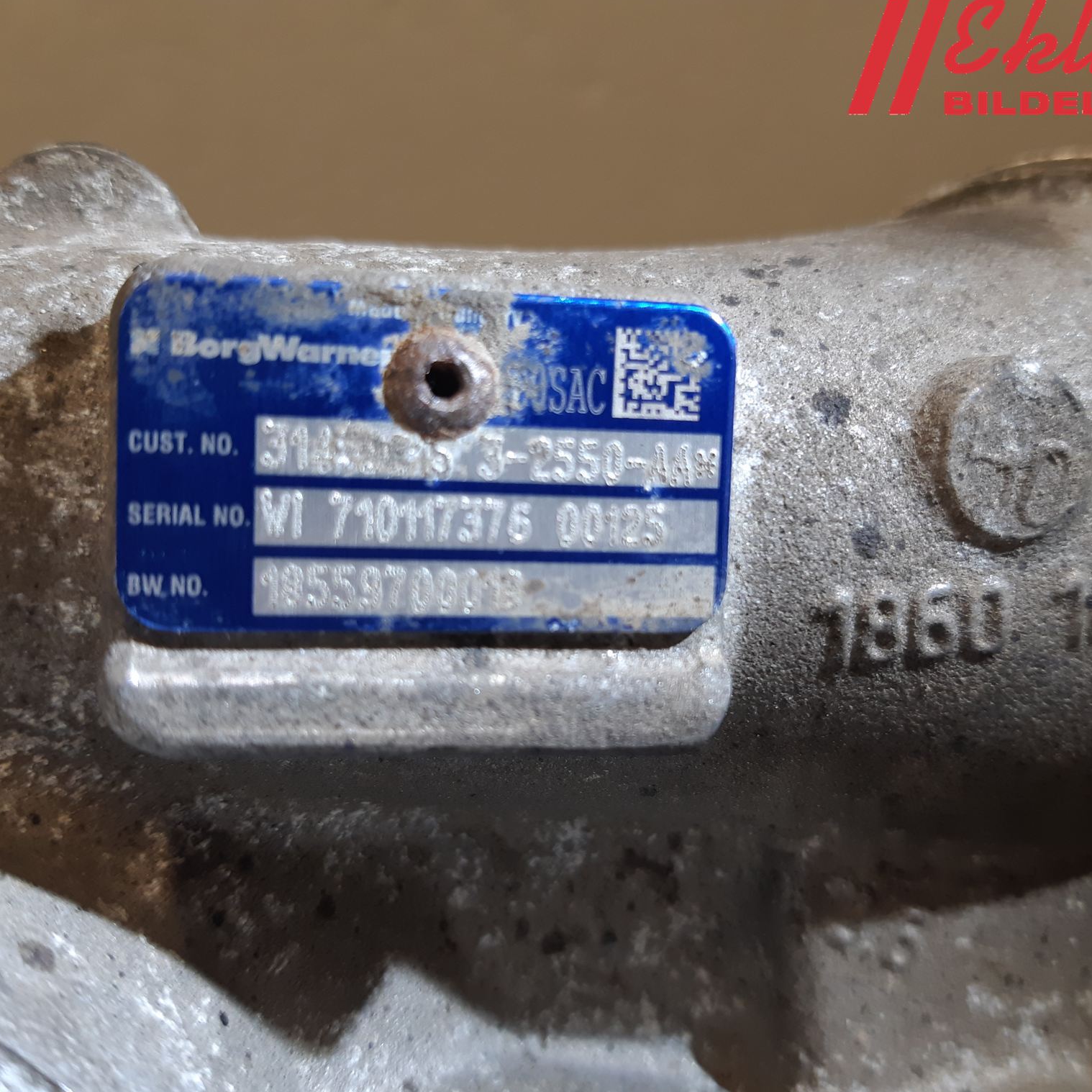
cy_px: 545
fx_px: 1106
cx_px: 552
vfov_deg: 52.5
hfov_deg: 52.5
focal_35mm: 31
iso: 80
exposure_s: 1/50
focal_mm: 3.93
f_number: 1.7
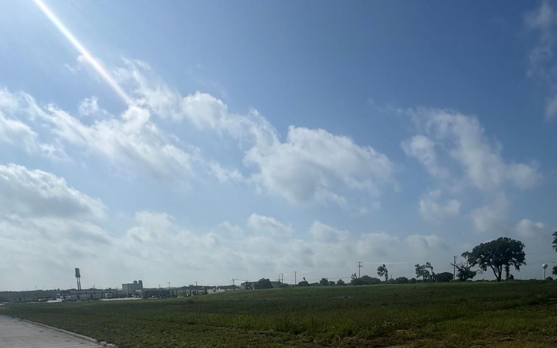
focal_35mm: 26
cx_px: 350
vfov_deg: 41.8
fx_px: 395
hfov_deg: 69.2
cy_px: 343
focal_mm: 2.22
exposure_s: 1/3906
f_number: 2.2
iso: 32
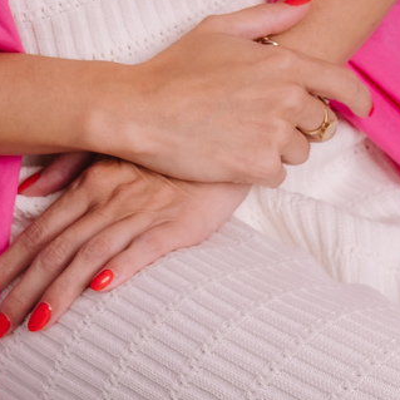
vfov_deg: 6.9
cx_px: 142
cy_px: -513
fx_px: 3138
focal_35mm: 240
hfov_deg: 7.3
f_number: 5.6
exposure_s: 1/160
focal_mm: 50
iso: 100
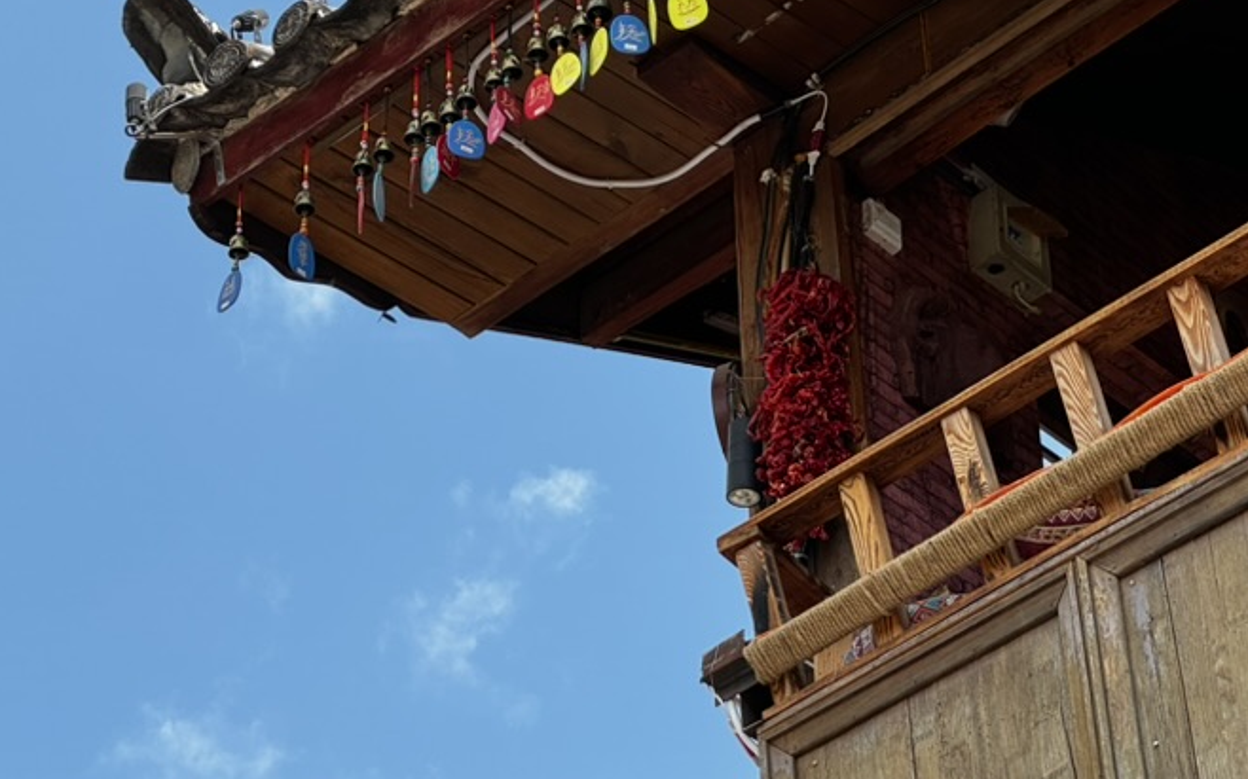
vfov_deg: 10.3
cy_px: 131
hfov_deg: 16.4
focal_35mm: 127
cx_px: 461
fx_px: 4319
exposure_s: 1/306
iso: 25
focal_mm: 9
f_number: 2.8
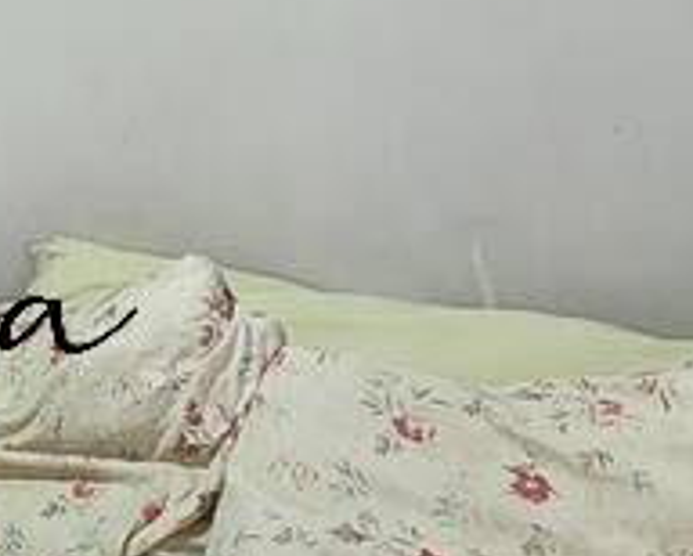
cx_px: -513
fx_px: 1950
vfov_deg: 16.0
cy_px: 43
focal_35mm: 95
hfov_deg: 17.0
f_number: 2.2
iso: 320
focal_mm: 2.2
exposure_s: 1/40
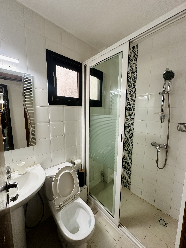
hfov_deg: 85.7
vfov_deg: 102.1
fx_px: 100
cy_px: 124
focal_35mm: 14
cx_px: 93
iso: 200
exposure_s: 1/50
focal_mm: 2.22
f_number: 2.2
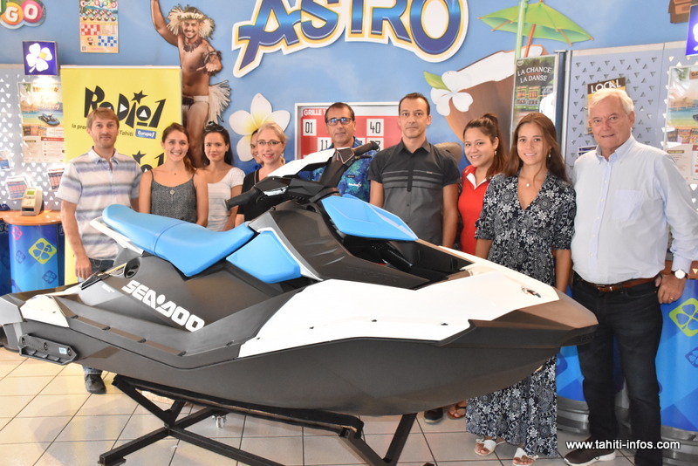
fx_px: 669
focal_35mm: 34
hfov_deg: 55.1
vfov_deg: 38.4
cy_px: 233
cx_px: 349
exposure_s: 1/125
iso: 5000
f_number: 4
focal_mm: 23
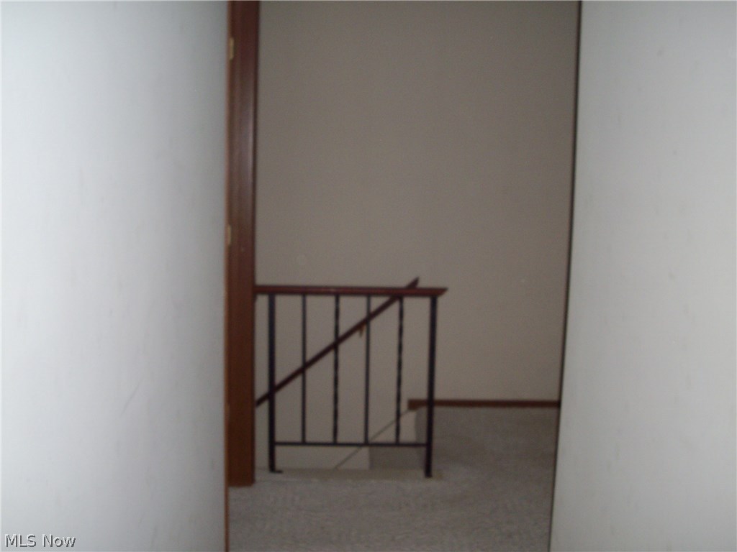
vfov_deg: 38.7
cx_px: 368
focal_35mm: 37
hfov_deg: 50.1
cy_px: 276
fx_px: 788
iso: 160
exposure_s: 1/50
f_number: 2.8
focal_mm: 6.2
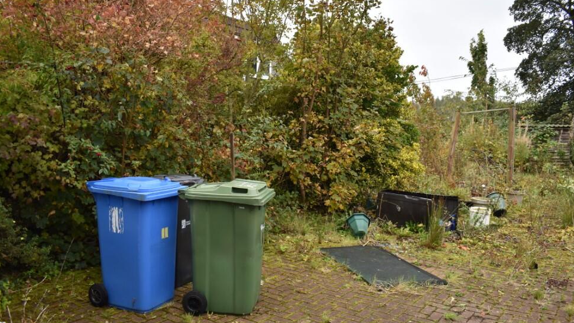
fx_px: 457
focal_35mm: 30
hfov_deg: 64.3
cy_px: 142
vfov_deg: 38.9
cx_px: 294
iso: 100
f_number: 4.5
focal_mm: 18
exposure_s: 1/50
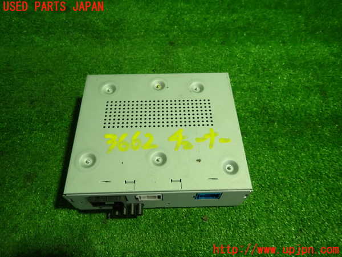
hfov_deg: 69.4
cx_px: 171
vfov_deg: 54.9
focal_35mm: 25
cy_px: 128
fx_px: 247
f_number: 2
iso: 200
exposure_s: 1/60
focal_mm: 4.5
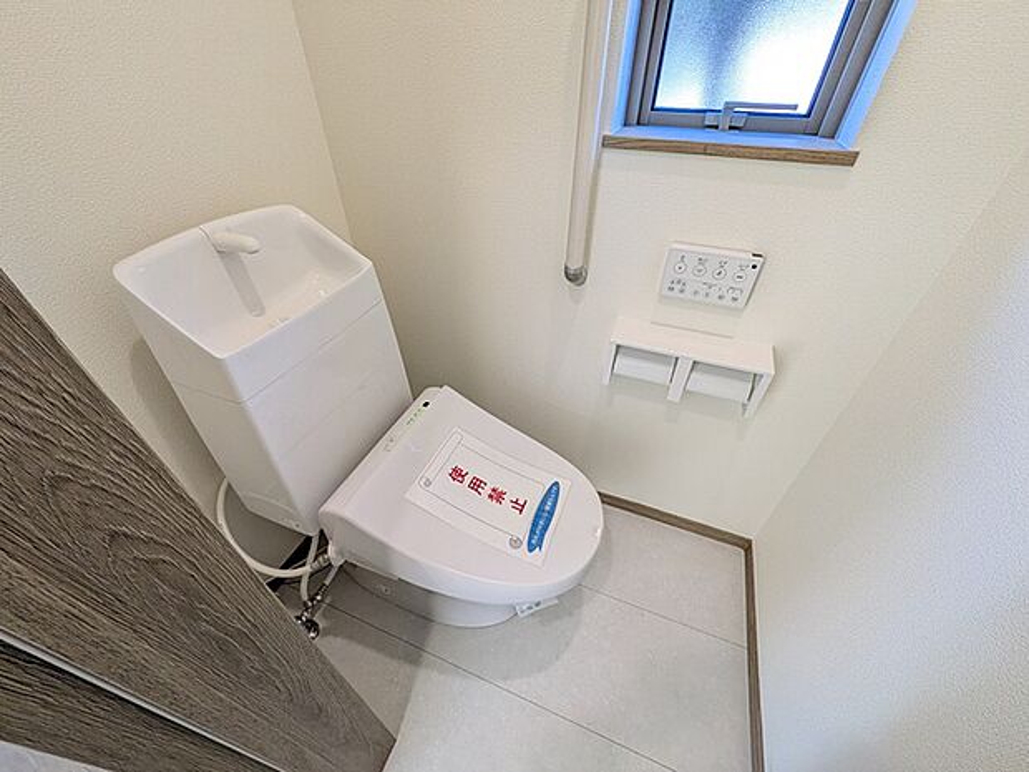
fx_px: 416
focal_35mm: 14
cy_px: 386
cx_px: 514
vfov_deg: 85.7
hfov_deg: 102.1
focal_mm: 1.83
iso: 167
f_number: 2.2
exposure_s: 1/100
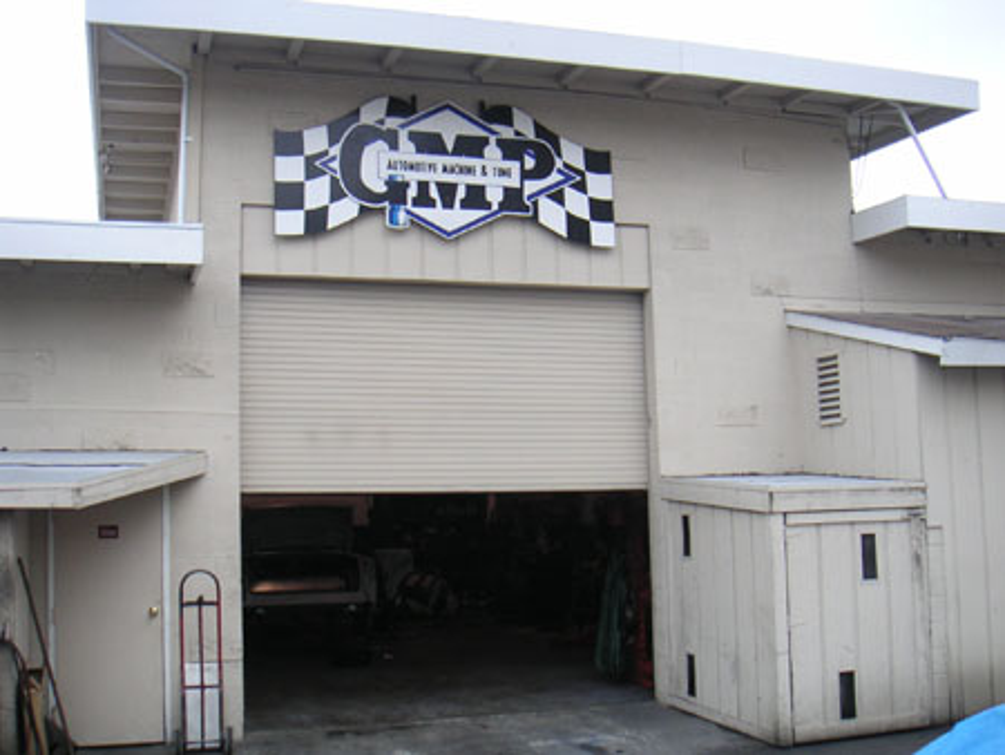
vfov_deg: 37.8
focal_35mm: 38
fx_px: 1104
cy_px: 378
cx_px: 502
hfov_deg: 49.0
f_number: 2.8
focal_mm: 6
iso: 50
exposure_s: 1/180
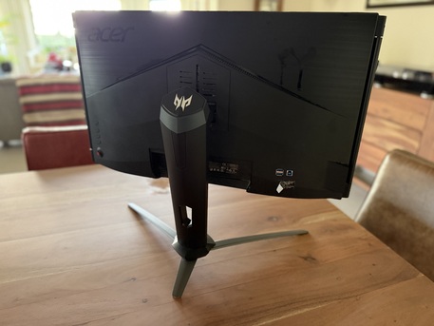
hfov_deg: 71.6
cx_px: 217
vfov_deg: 56.8
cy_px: 163
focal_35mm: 24
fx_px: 301
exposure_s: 1/37
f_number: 1.78
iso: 1000
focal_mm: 6.76
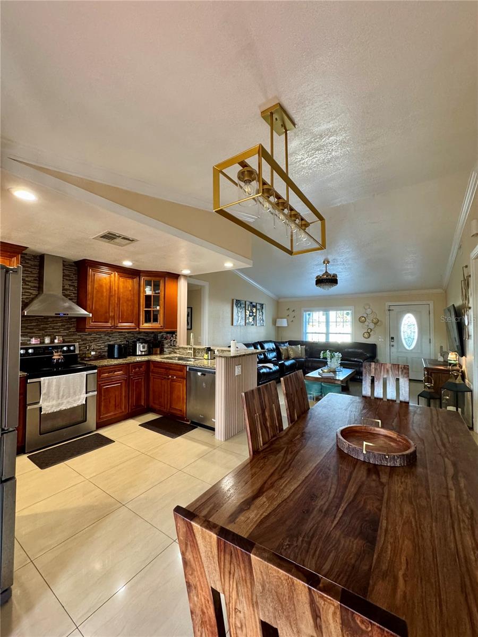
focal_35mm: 14
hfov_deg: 85.7
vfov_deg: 102.1
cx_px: 239
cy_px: 318
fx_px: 258
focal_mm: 2.22
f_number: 2.2
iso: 400
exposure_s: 1/60
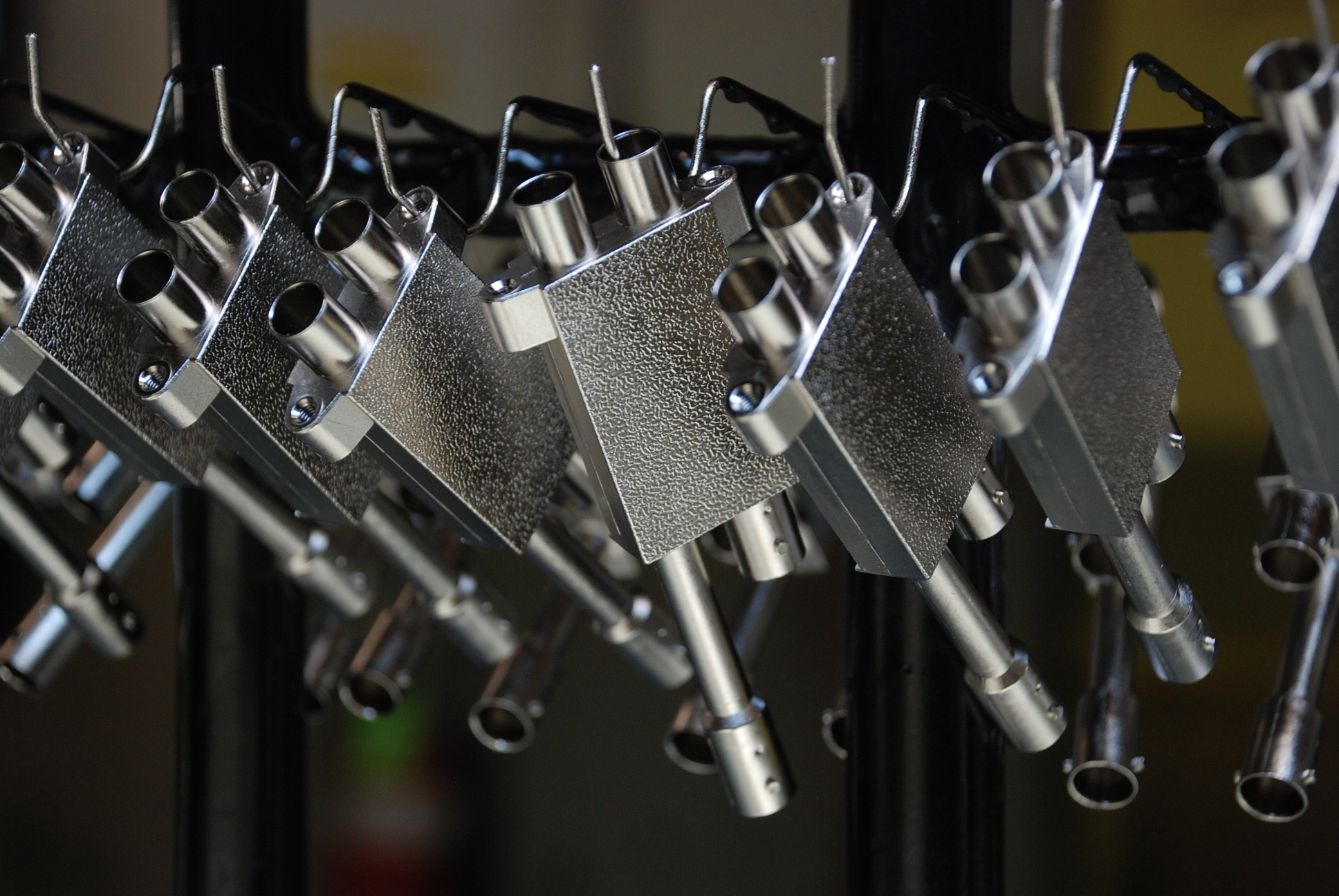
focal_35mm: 93
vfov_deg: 14.7
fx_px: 3463
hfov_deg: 21.9
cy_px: 448
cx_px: 670
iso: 400
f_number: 5.3
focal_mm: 62
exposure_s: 1/50
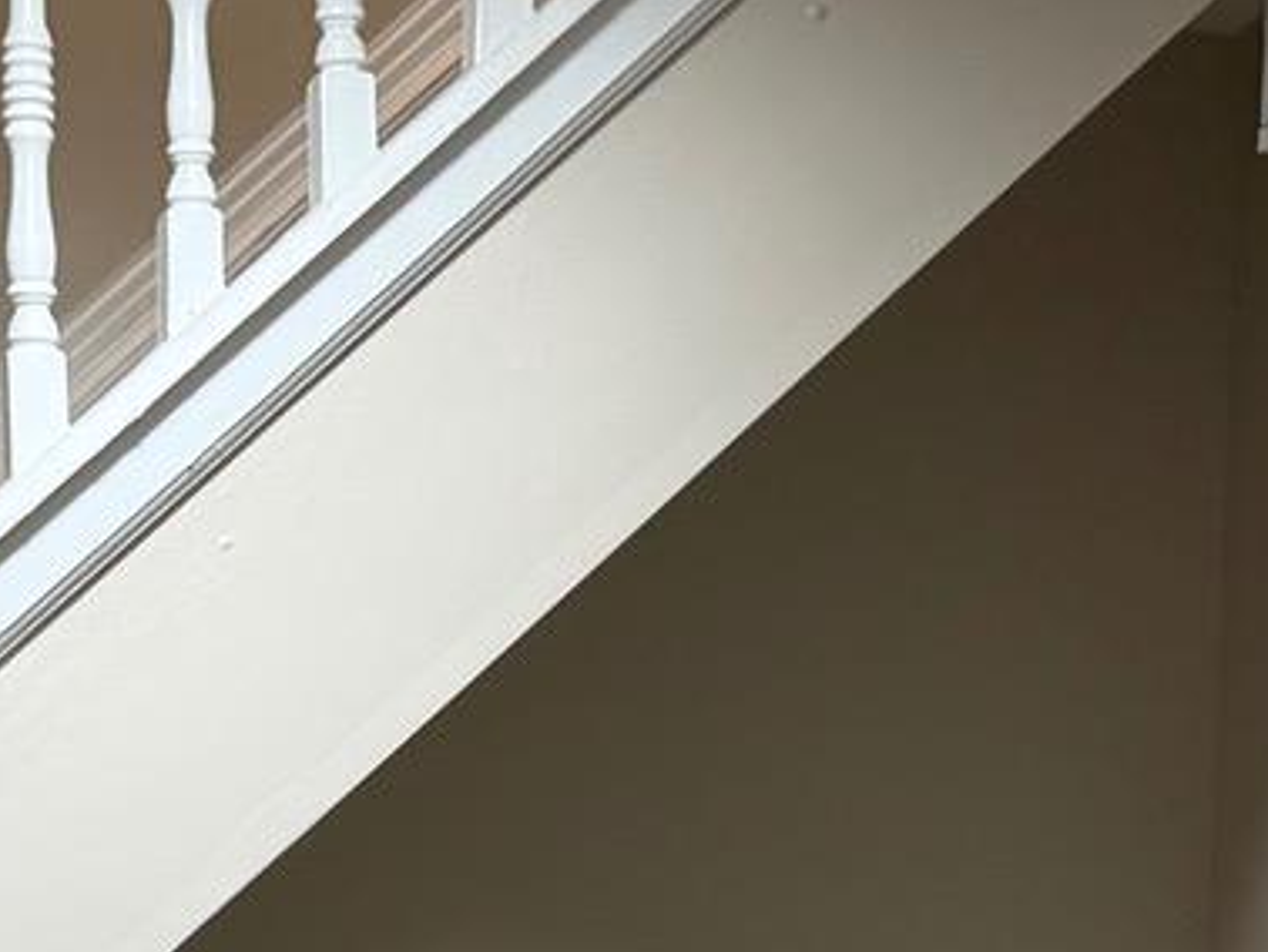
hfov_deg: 15.1
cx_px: 288
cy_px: 1870
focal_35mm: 130
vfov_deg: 10.5
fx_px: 4765
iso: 160
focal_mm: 6.76
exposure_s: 1/60
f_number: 1.78
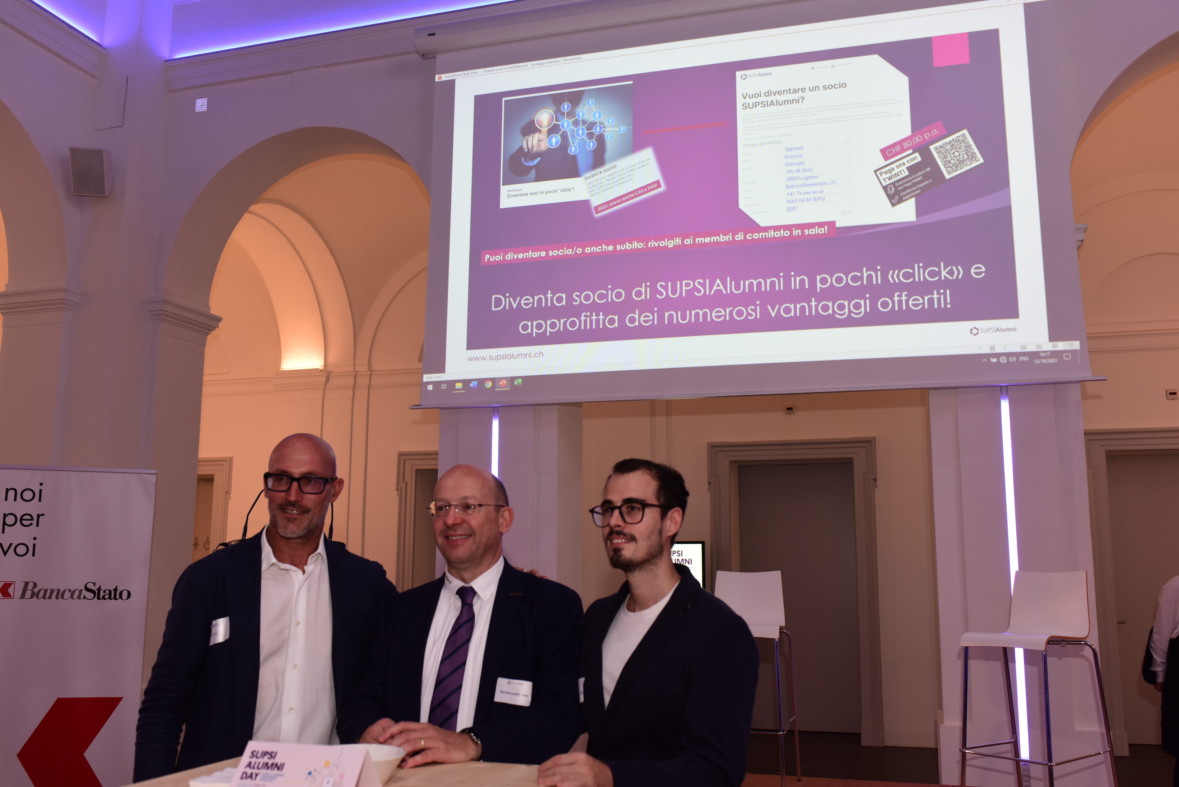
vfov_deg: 24.2
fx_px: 1834
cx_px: 590
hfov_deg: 35.6
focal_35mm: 56
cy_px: 394
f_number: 4.5
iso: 500
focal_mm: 56
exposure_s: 1/60
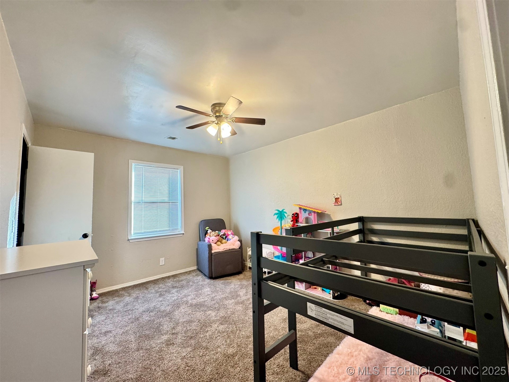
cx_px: 254
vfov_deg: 85.7
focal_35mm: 14
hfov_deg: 102.1
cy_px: 191
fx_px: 206
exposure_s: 1/60
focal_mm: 2.22
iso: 320
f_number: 2.2
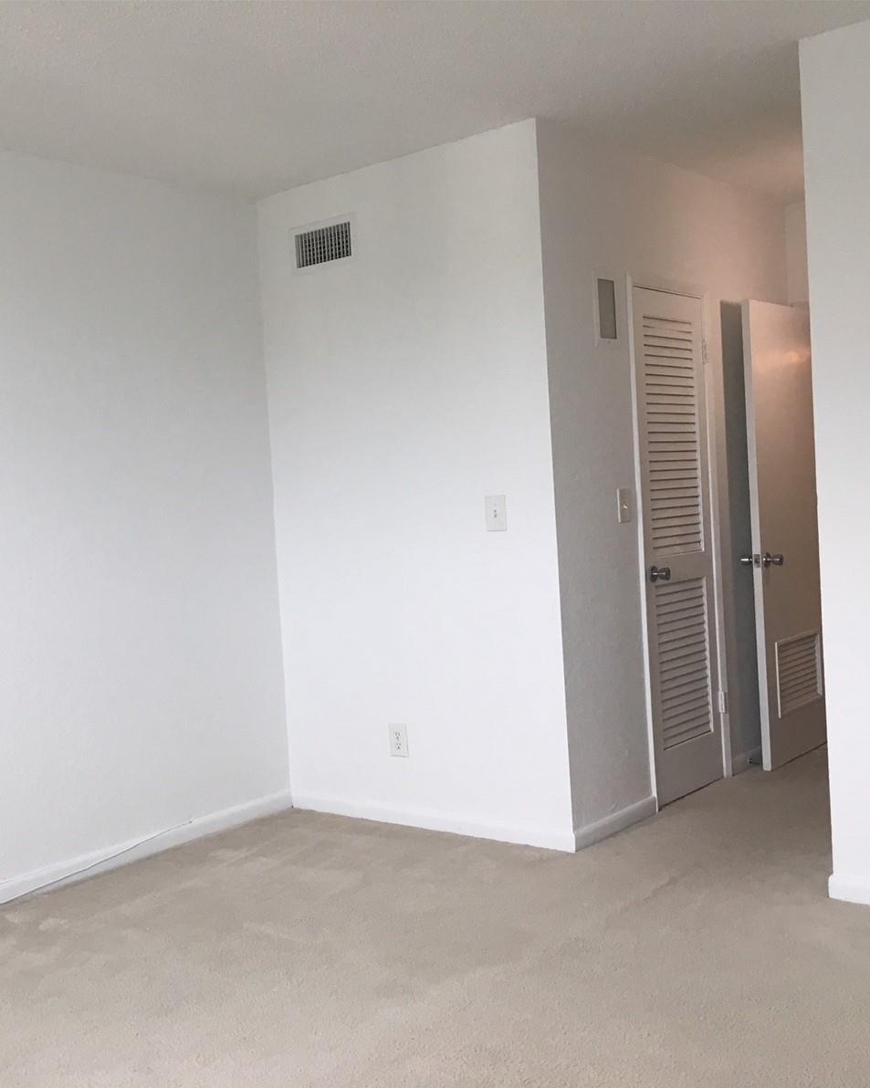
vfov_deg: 47.9
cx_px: 299
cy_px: 547
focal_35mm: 38
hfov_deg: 38.8
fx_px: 1224
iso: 25
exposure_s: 1/30
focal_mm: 4.15
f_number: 2.2
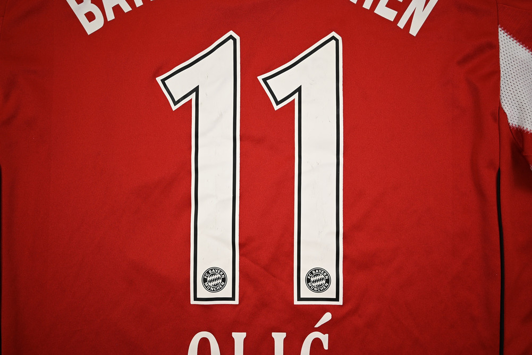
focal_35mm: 34
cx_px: 266
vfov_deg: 38.9
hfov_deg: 55.8
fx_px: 503
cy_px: 178
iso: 200
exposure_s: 1/125
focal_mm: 34
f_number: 5
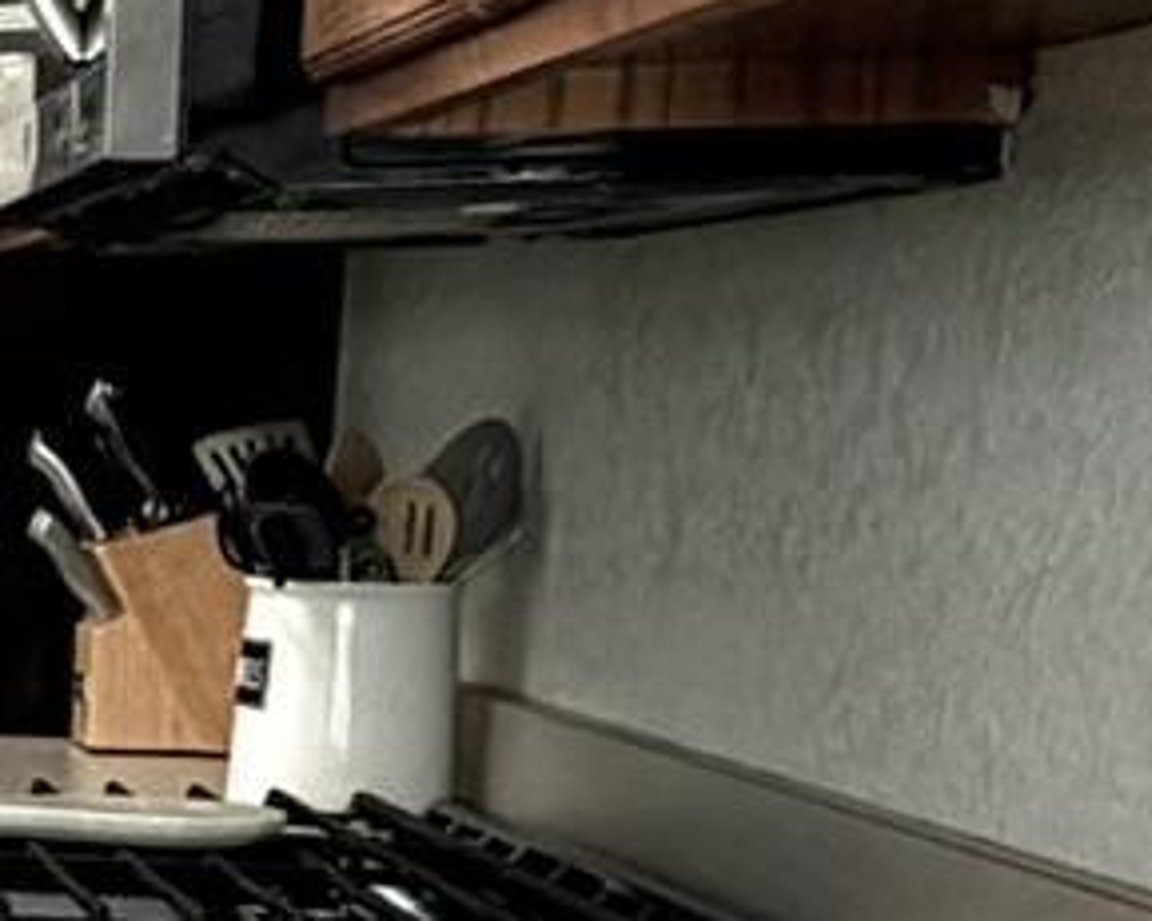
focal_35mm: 97
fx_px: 3306
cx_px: -1594
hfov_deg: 14.0
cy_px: 809
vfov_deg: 15.7
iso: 160
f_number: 2.2
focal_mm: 2.22
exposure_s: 1/120
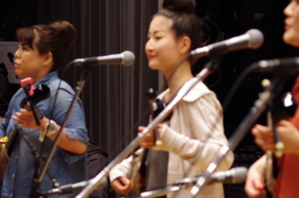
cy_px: 69
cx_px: 215
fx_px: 1907
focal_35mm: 230
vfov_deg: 5.9
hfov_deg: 9.0
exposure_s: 1/30
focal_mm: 105
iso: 3200
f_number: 4.5
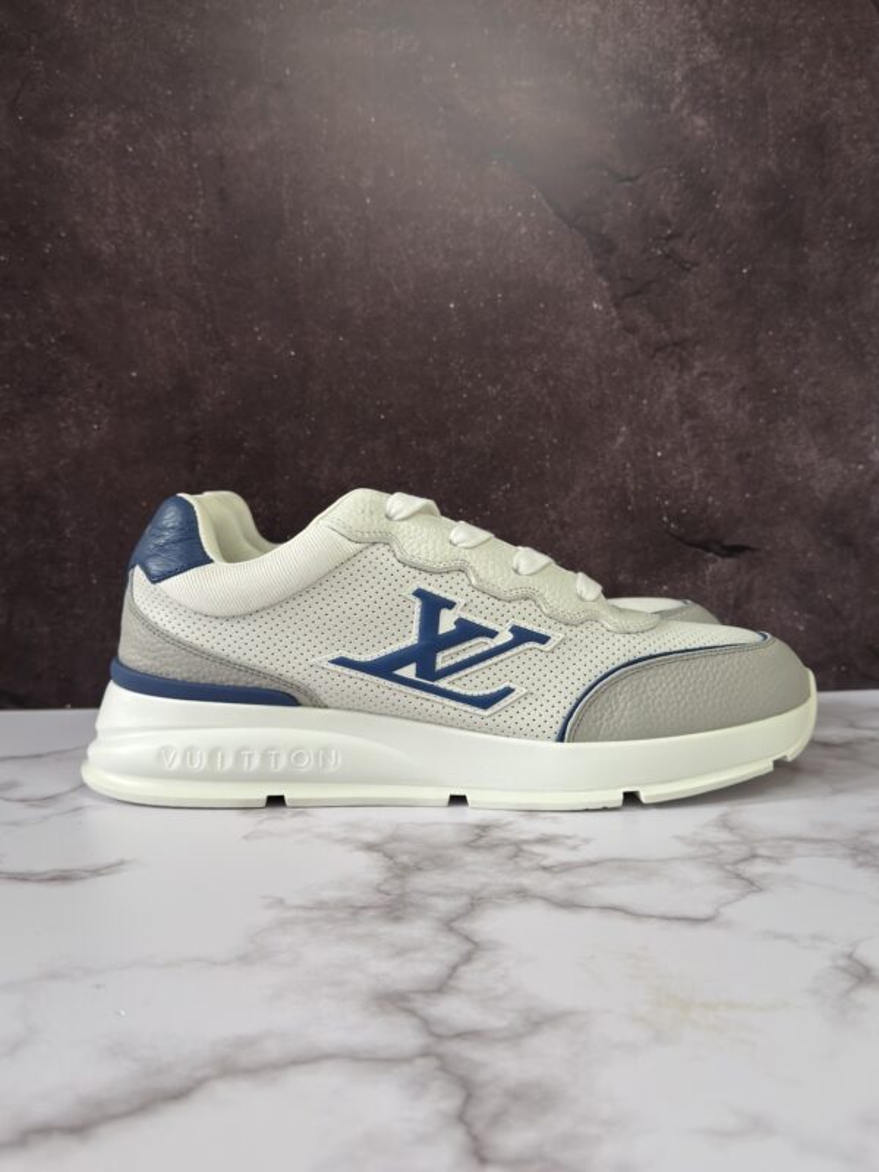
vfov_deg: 52.6
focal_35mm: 35
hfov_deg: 40.7
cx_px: 440
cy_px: 586
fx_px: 1185
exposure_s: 1/109
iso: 125
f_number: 1.78
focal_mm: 6.76
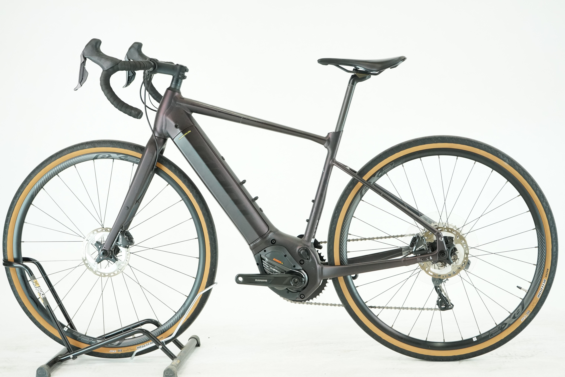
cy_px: 188
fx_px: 1051
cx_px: 282
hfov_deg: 30.1
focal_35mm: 67
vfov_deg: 20.3
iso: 2500
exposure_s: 1/200
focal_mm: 67
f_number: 5.6
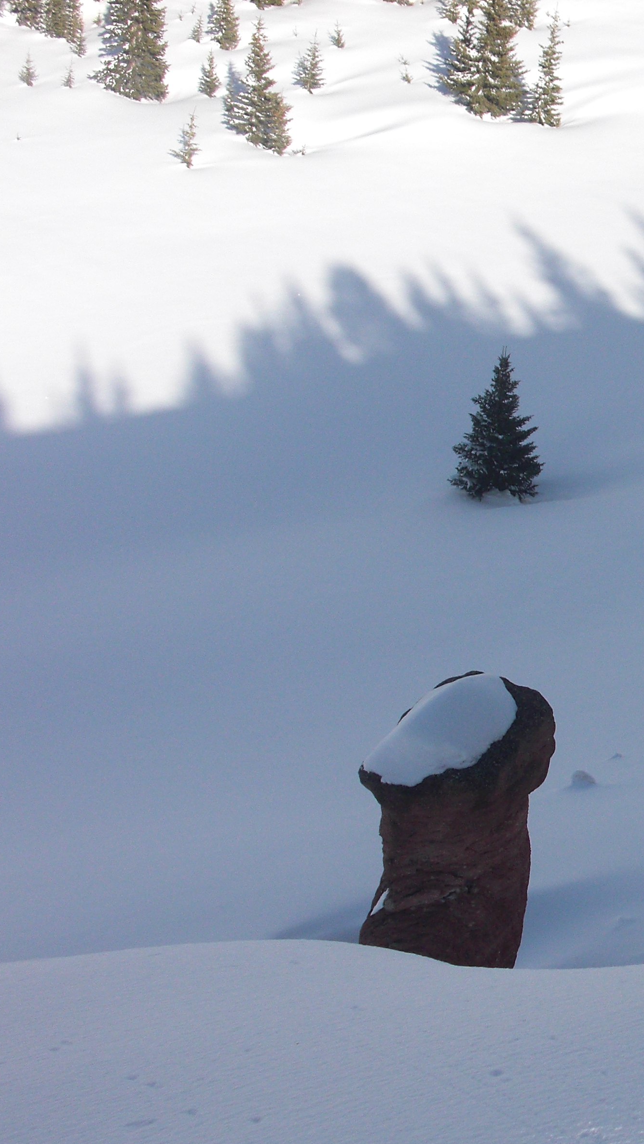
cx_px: 852
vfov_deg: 29.3
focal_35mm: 72
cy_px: 628
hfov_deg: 15.9
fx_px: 2186
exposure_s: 1/320
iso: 100
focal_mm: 7.6
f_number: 8.7
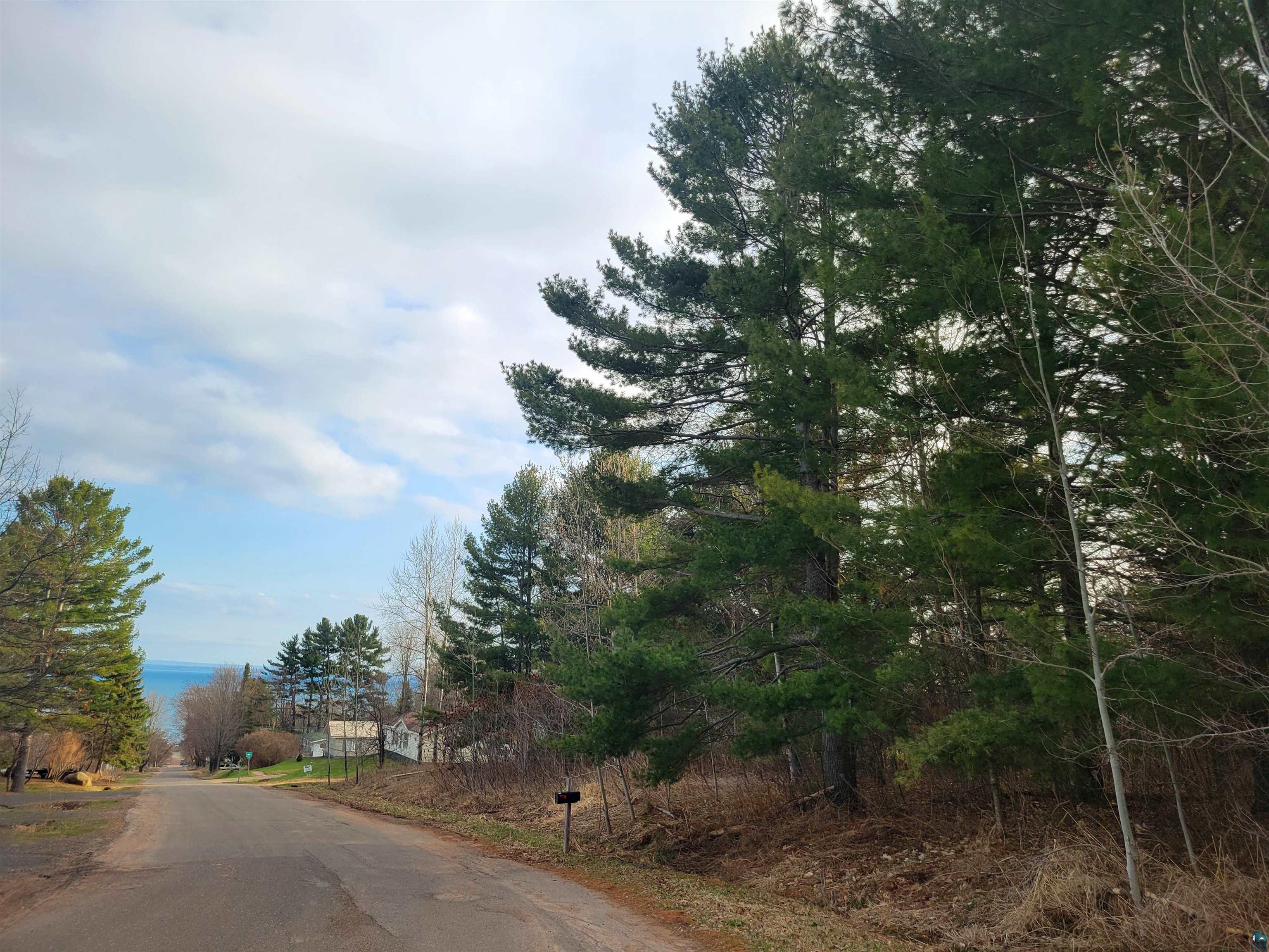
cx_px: 634
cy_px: 476
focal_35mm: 26
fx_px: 953
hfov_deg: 67.3
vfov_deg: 53.1
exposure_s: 1/1000
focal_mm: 5.4
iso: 40
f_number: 1.8
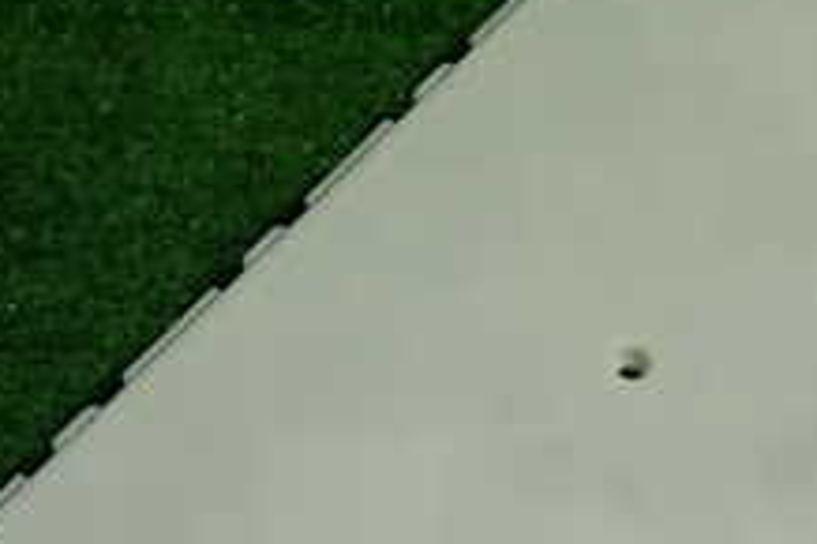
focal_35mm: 86
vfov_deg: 15.7
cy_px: 488
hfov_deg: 23.5
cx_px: 558
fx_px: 1950
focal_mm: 5.4
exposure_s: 1/60
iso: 125
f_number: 2.3
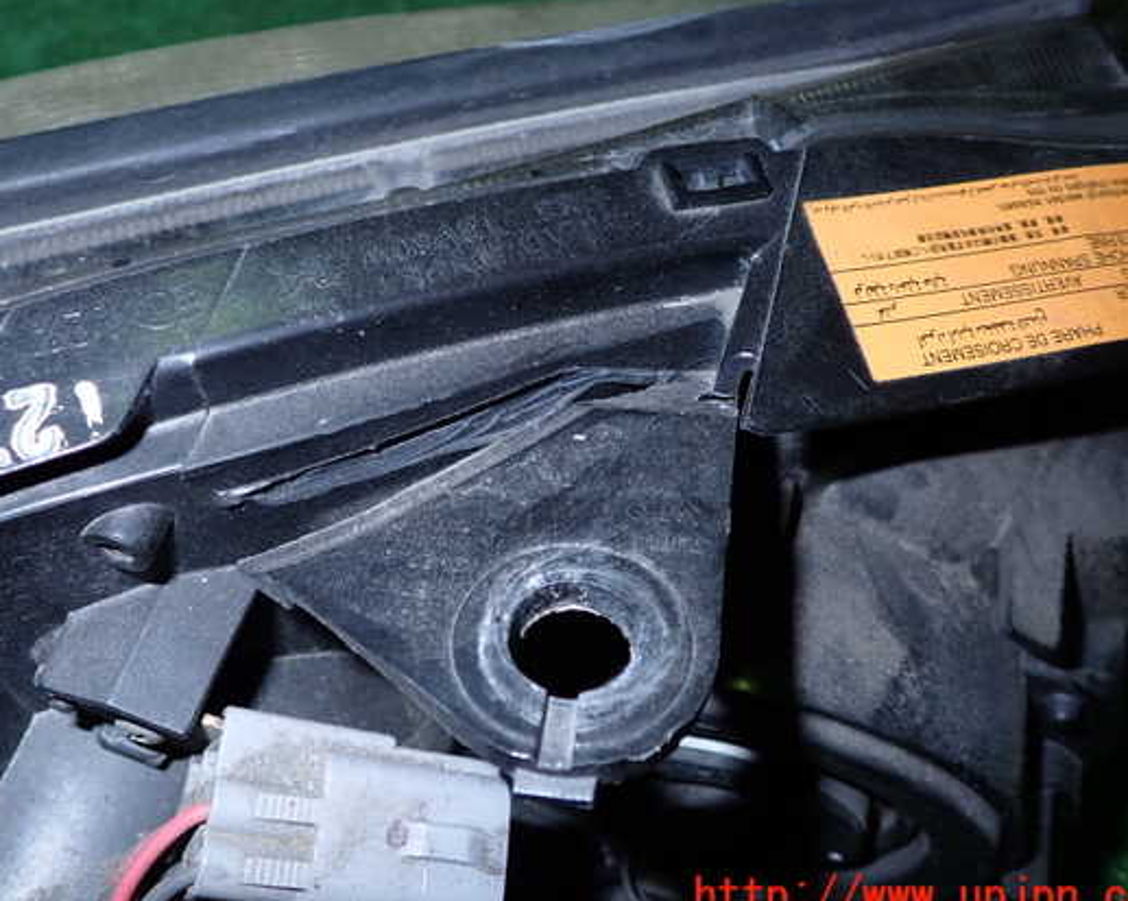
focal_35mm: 34
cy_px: 434
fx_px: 1134
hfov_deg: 52.8
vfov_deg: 43.3
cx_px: 532
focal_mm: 5.4
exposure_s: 1/30
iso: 200
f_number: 6.3
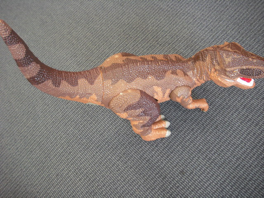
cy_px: 99
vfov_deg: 37.7
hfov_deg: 49.0
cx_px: 132
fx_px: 290
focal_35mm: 38
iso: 200
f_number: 2.8
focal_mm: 6.2
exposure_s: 1/50
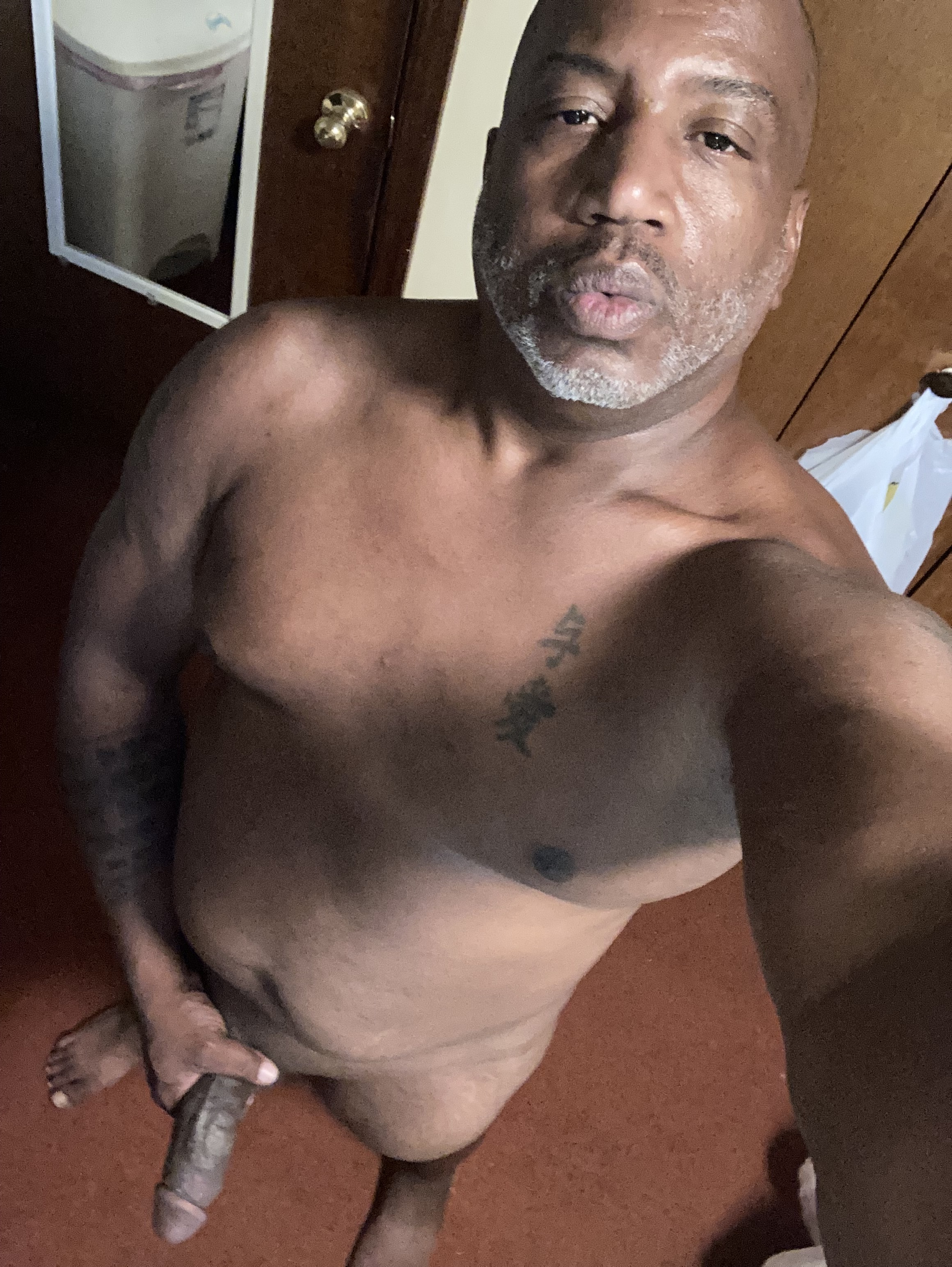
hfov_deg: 44.2
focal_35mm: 32
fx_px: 1172
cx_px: 476
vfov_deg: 56.8
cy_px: 634
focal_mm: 2.87
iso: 400
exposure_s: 1/18
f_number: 2.2
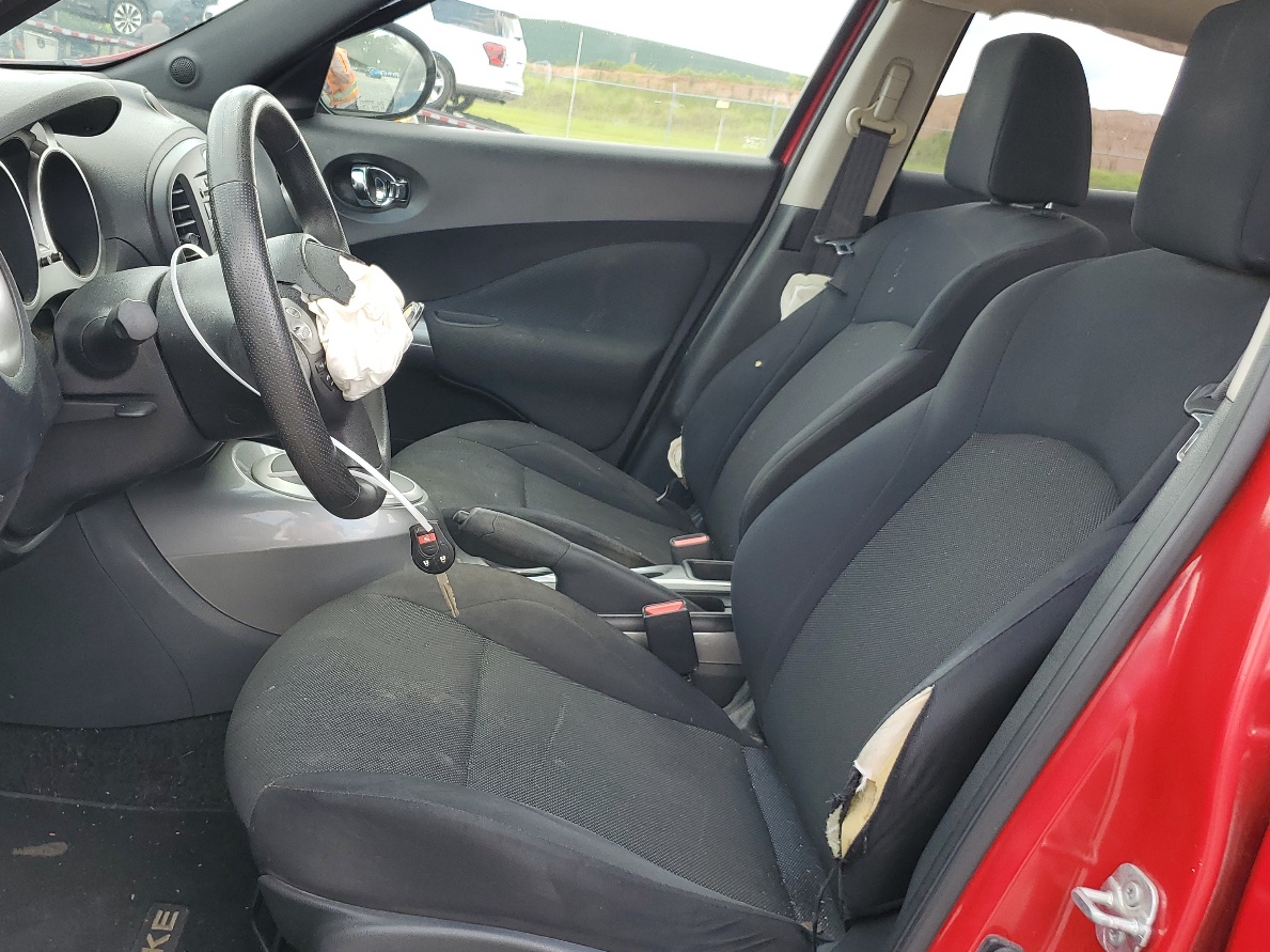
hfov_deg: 52.3
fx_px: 1284
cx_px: 503
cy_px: 464
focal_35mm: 35
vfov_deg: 40.7
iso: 50
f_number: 1.5
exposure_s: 1/303
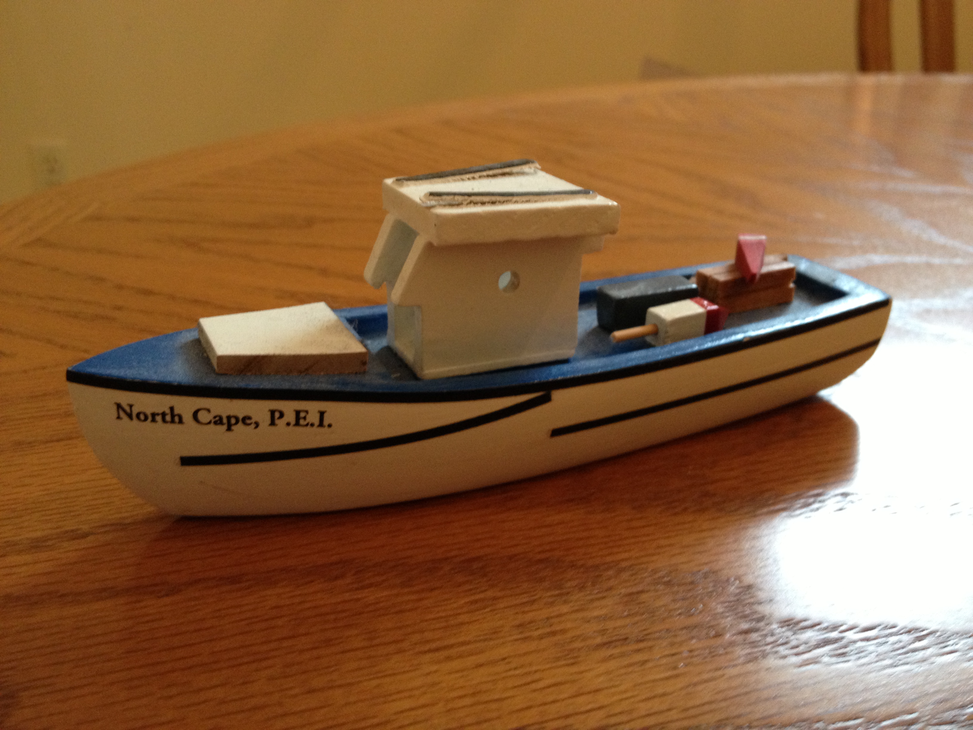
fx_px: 984
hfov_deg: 52.6
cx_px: 486
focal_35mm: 35
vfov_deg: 40.7
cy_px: 365
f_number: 2.4
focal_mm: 4.28
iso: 250
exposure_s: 1/20
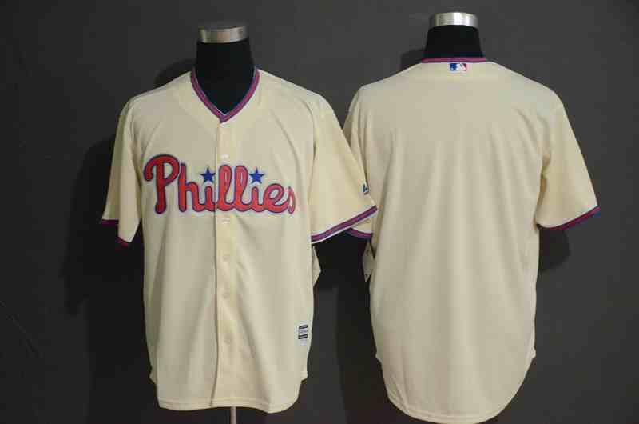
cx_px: 320
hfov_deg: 27.0
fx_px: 1329
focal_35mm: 75
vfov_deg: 18.1
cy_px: 212
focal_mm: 50
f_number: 5.6
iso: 4000
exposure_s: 1/40
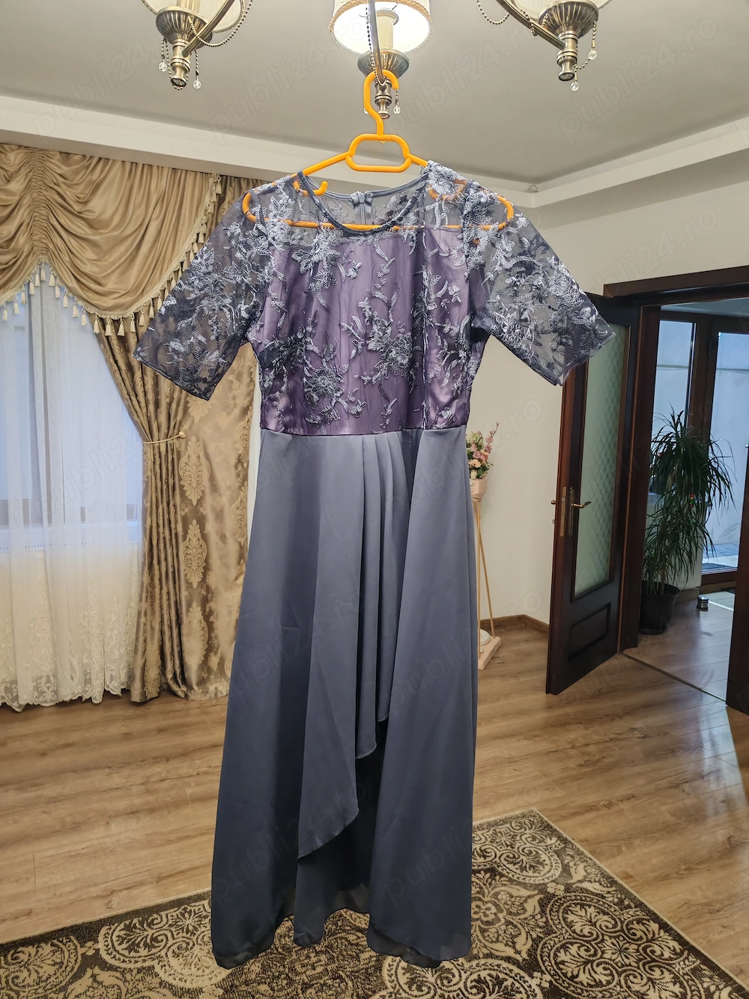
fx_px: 779
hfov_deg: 51.3
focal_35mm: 27
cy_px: 500
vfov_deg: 65.3
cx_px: 374
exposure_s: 1/20
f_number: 1.95
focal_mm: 5.52
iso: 800
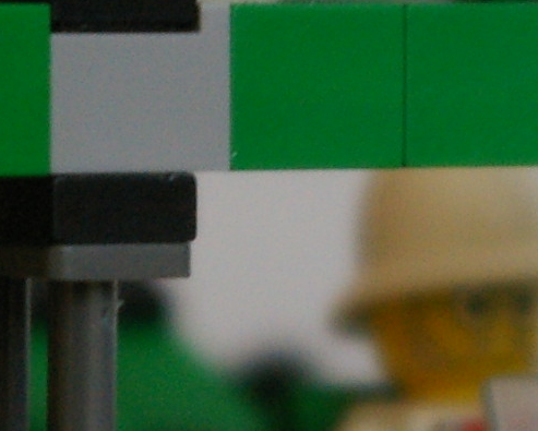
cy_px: 354
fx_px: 7518
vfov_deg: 3.3
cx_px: 728
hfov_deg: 4.1
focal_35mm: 472
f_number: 5.6
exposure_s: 1/30
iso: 800
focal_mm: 55
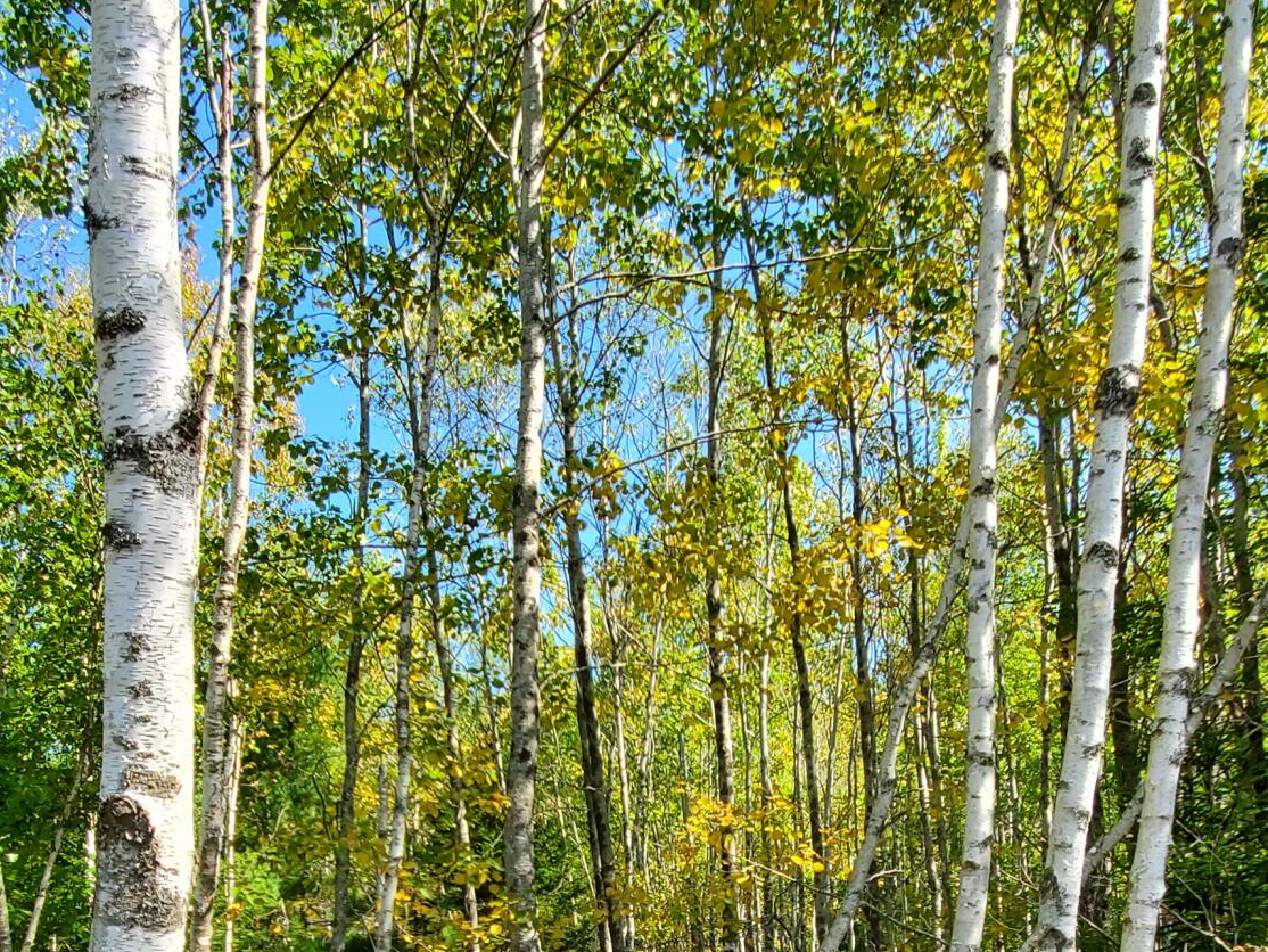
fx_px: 1282
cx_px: 600
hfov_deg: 52.6
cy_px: 941
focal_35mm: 35
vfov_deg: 36.8
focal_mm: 1.8
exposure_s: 1/270
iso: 50
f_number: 2.2
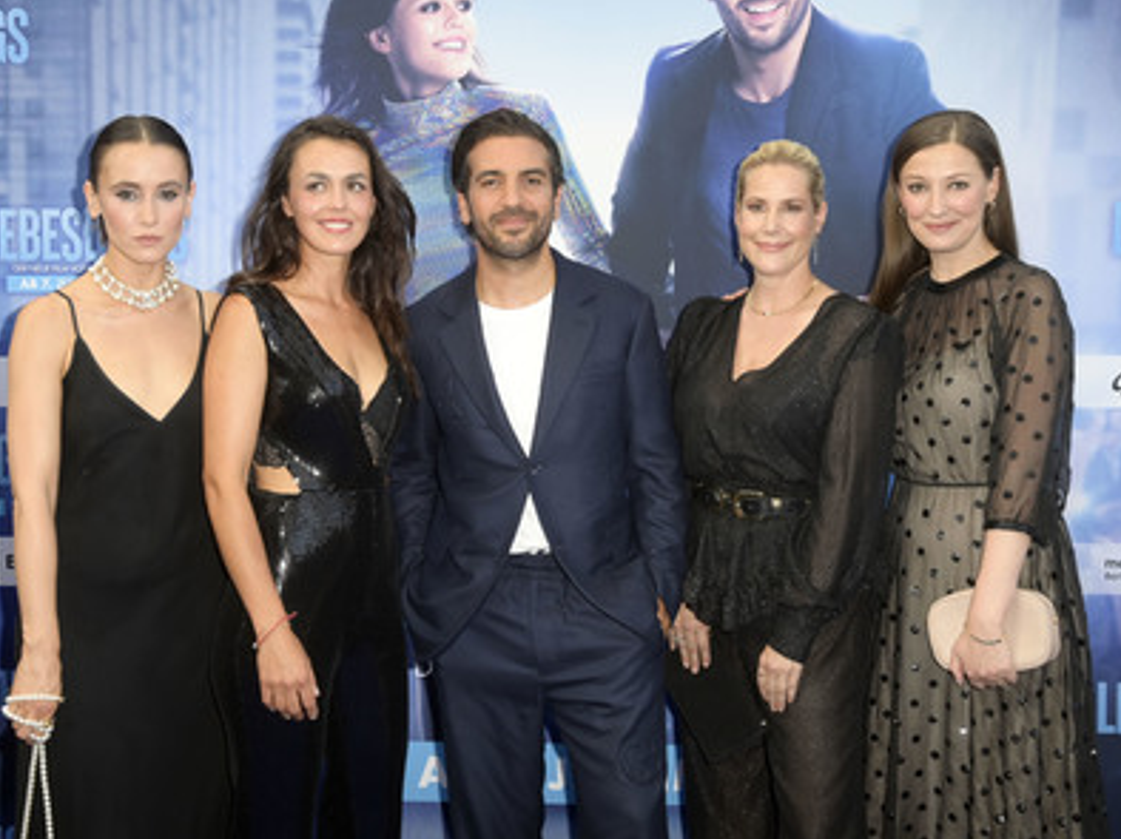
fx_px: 1424
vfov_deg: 32.8
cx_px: 519
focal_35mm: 44
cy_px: 424
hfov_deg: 42.9
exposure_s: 1/250
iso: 640
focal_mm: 40
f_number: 5.6
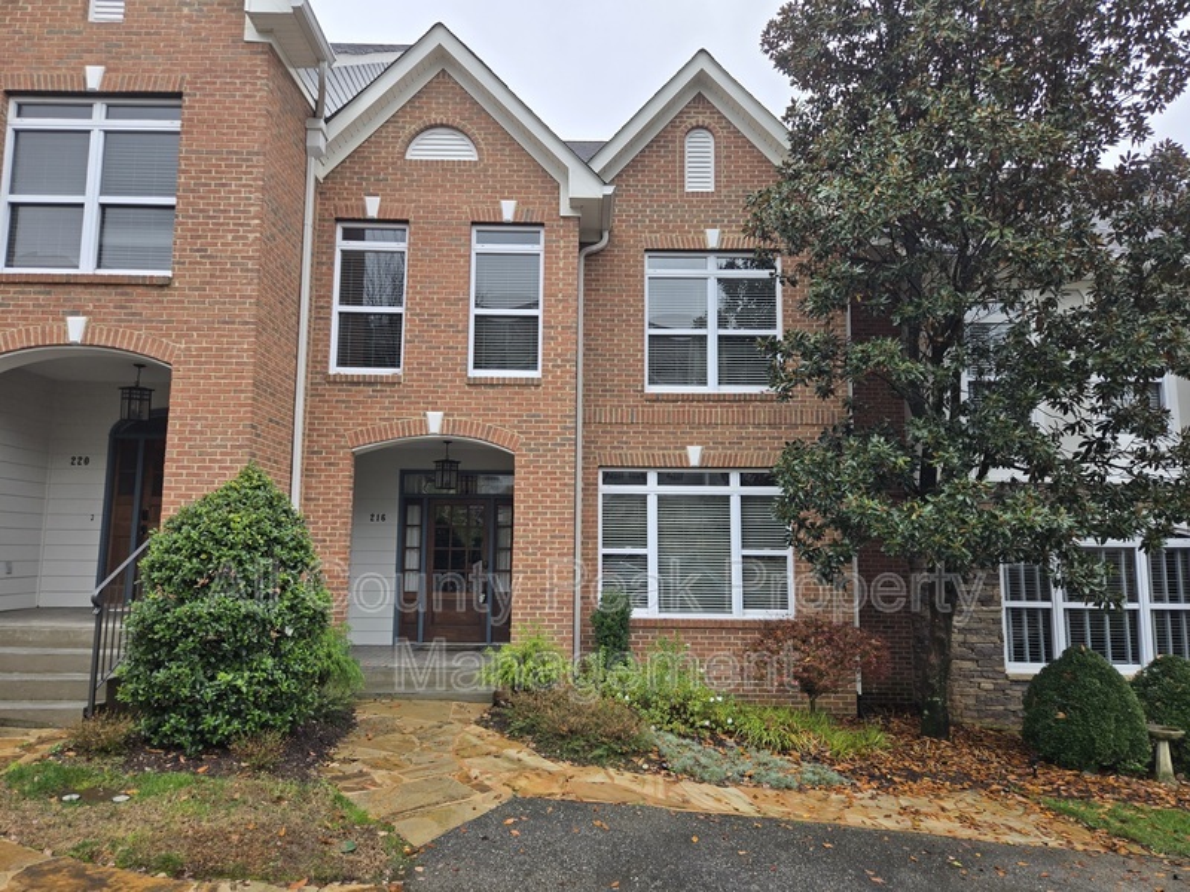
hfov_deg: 73.9
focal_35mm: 23
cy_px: 446
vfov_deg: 58.9
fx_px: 791
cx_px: 595
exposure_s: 1/180
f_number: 1.8
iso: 40
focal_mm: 5.4
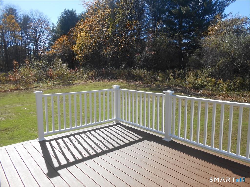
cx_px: 125
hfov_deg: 67.3
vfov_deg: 53.1
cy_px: 94
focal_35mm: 26
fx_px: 188
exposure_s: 1/500
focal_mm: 4.6
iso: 80
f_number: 3.5
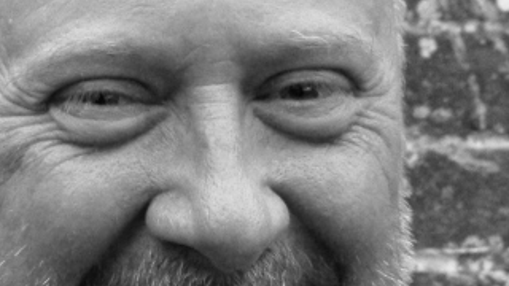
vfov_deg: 8.7
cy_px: 265
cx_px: 172
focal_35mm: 139
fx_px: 1876
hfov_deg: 15.4
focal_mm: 9.2
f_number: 3.2
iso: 800
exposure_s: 1/50
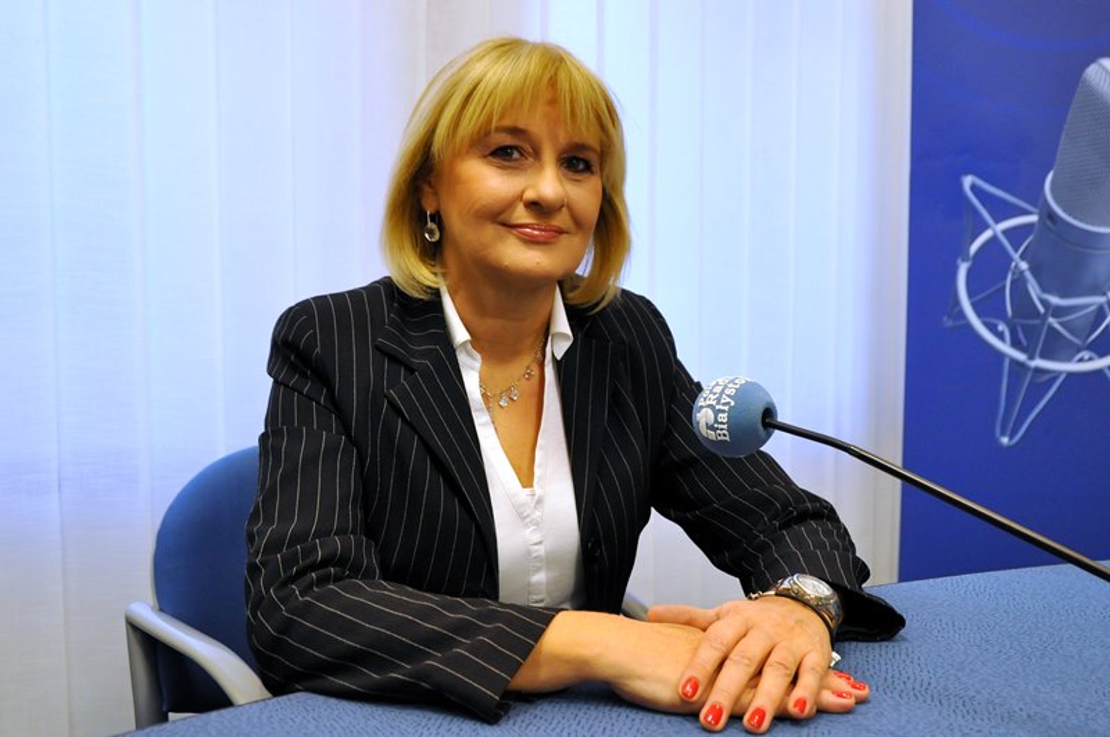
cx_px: 555
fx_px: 1016
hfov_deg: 57.3
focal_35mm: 33
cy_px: 368
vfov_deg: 39.9
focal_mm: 22
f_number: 3.8
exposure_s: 1/60
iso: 800
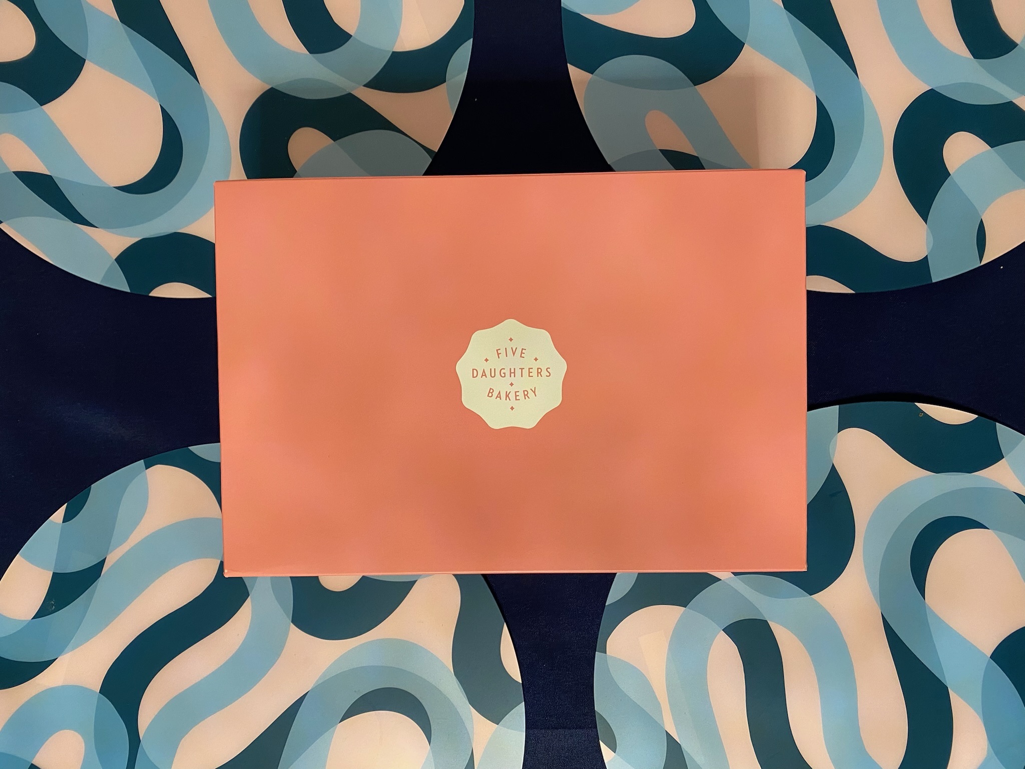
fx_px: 770
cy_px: 384
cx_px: 512
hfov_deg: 67.3
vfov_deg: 53.1
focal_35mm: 26
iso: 160
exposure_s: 1/60
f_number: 1.8
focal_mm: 4.25
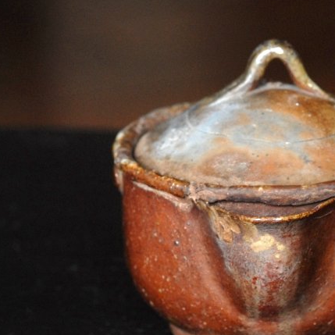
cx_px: 303
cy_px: 185
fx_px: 2911
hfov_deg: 6.6
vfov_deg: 6.6
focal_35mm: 266
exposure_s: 1/60
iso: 400
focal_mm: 105
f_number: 10
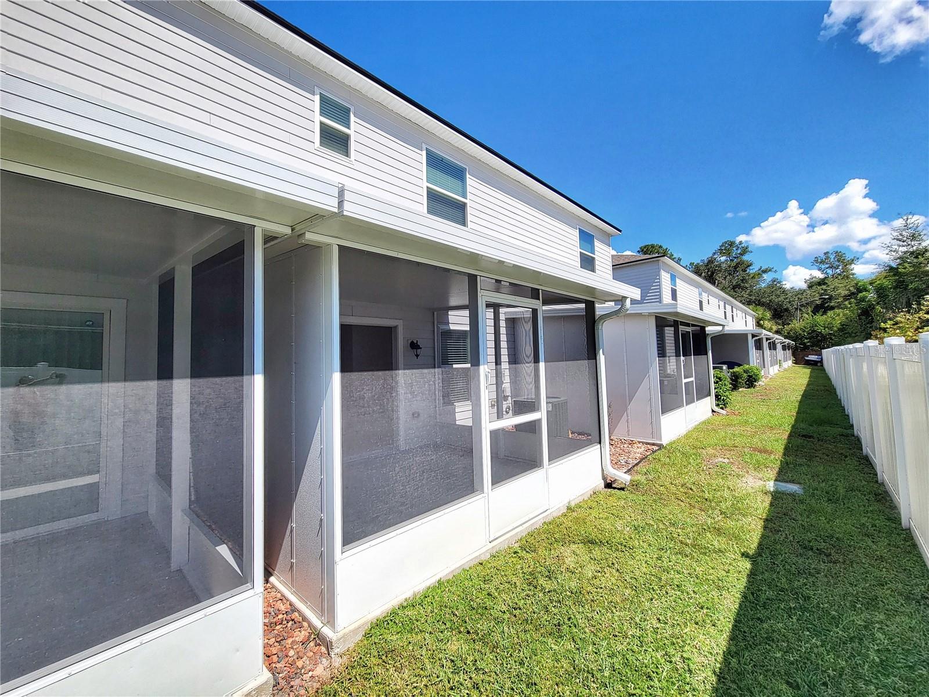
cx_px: 464
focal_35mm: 13
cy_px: 348
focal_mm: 2.2
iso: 50
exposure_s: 1/1737
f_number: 2.2
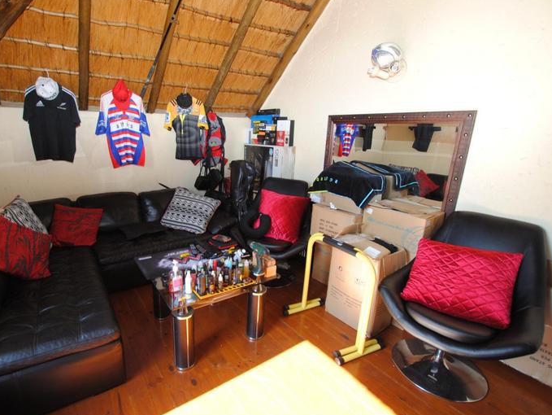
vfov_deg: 74.8
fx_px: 271
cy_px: 215
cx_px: 232
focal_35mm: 17
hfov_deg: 90.2
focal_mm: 10
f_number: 4
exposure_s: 1/60
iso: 200
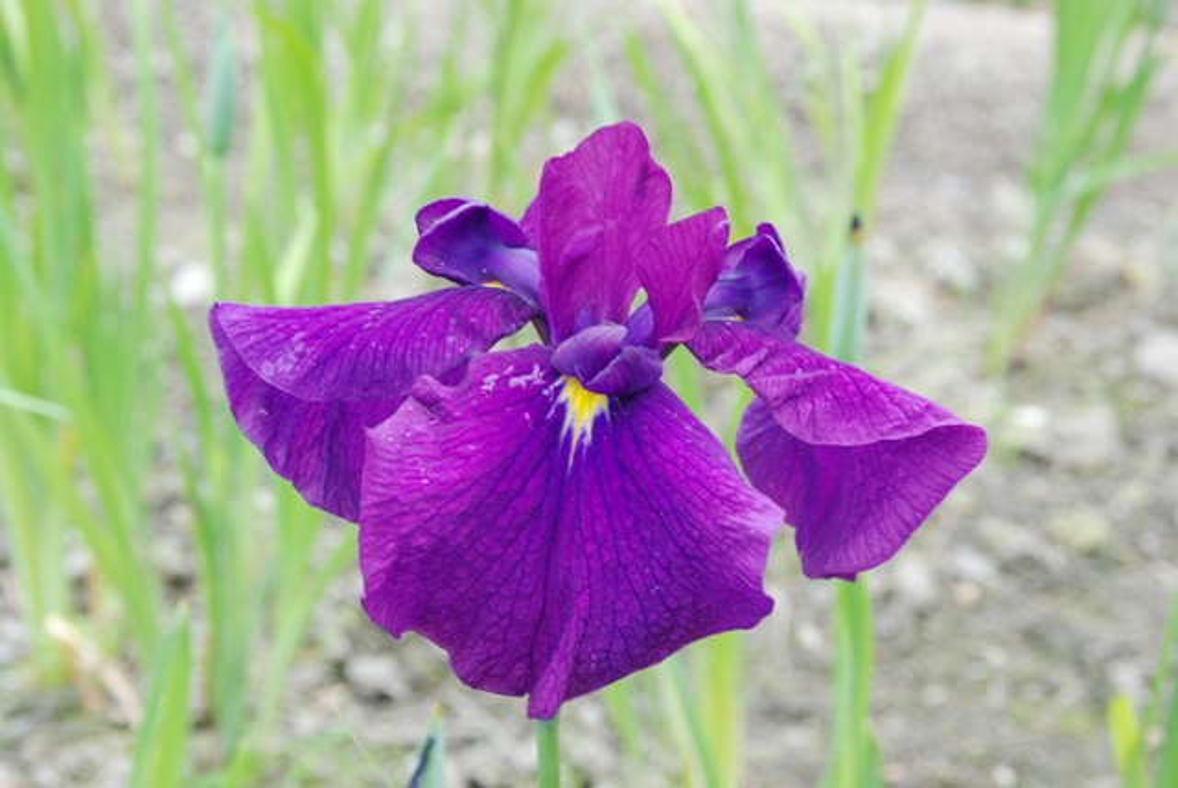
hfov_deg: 22.6
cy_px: 394
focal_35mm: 90
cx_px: 589
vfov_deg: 15.2
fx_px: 2948
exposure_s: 1/20
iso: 400
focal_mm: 60
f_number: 11
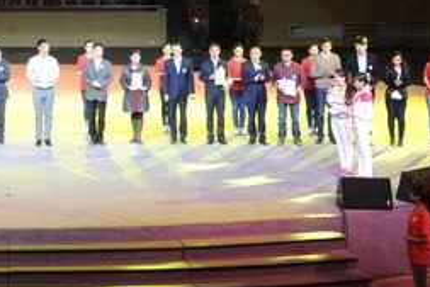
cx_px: -12
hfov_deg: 20.9
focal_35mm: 94
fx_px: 1123
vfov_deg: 13.9
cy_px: -98
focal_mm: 34
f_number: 5
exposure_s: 1/100
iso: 640
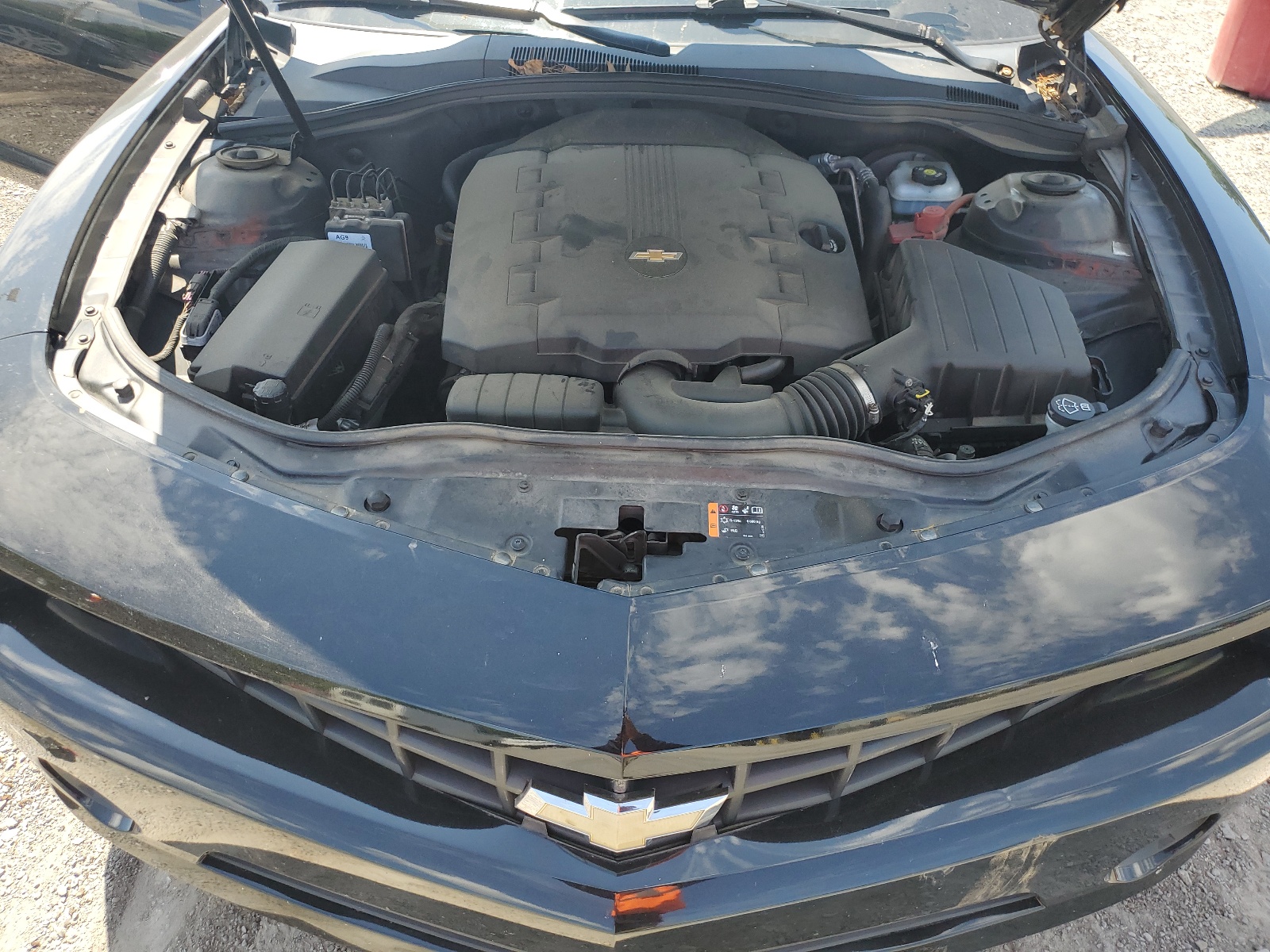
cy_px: 476
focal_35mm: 26
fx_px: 954
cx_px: 635
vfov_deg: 53.1
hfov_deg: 67.3
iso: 50
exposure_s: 1/625
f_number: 1.5
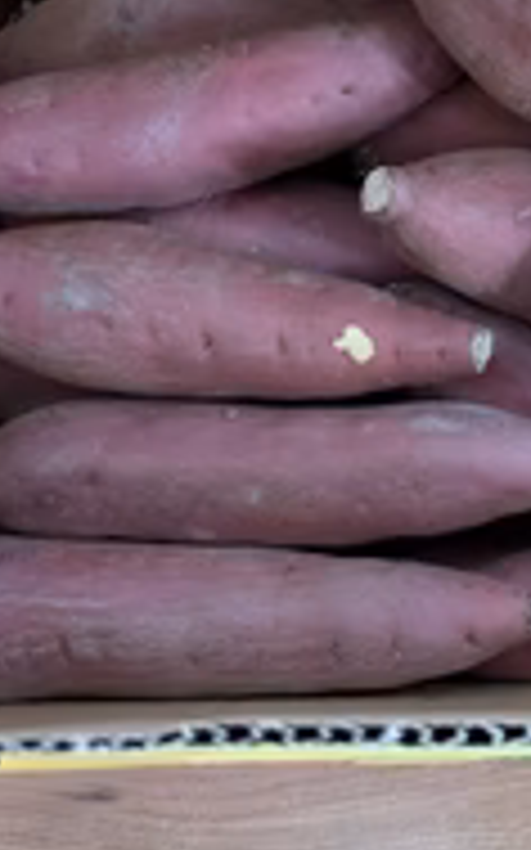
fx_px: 1298
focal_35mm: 56
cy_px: 337
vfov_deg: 36.1
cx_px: 720
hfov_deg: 20.7
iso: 1282
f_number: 1.89
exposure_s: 1/20
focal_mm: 5.43
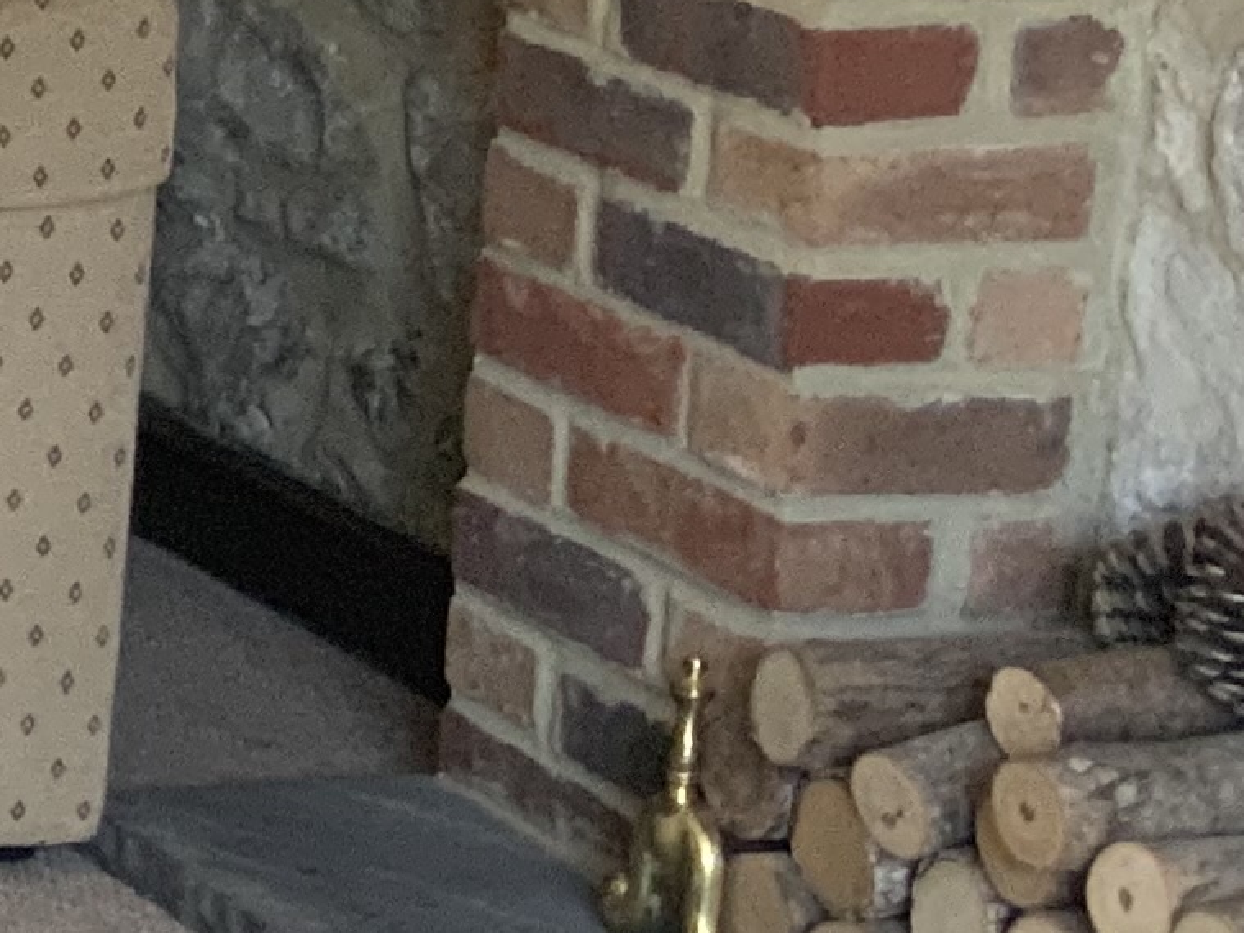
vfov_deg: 9.6
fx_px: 5533
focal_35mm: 154
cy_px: -8
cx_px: -1783
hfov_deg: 10.8
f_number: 1.8
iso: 64
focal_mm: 3
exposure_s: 1/61
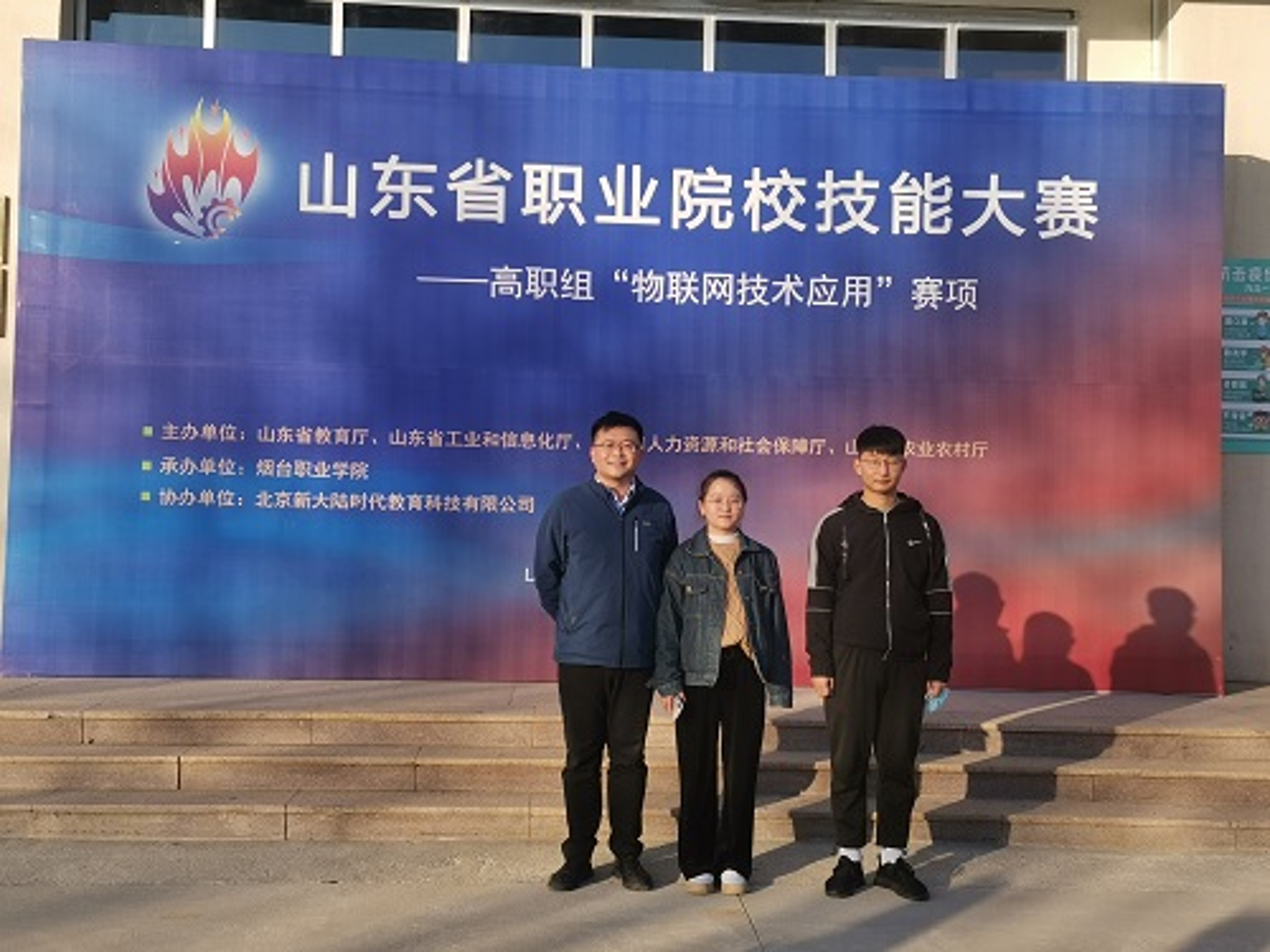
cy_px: 476
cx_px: 635
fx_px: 1357
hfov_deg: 50.1
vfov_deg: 38.7
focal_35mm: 37
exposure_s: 1/834
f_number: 1.8
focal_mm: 4.75
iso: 50
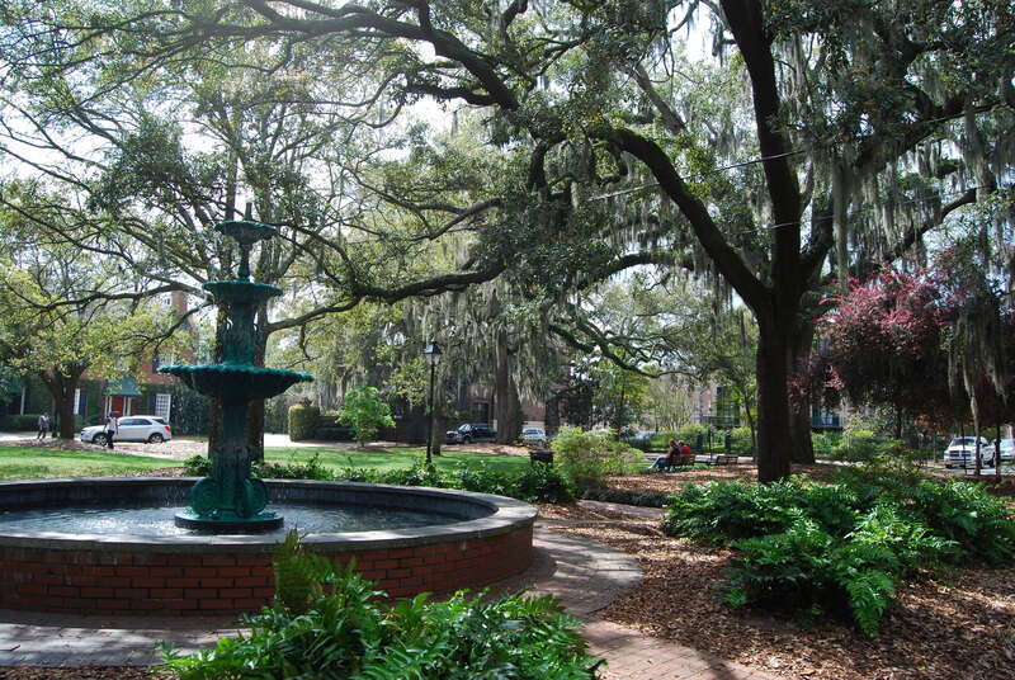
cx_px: 508
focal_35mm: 27
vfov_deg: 48.1
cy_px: 340
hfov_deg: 67.3
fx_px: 762
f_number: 9
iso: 200
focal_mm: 18
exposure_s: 1/125
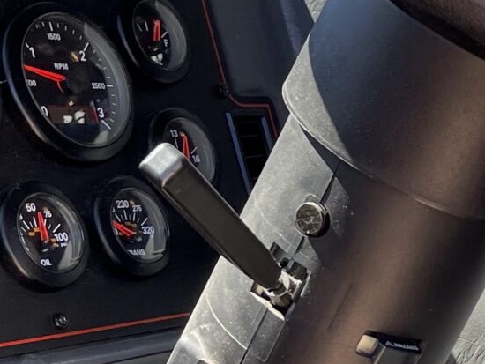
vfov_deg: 12.2
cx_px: 775
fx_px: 1696
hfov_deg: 14.9
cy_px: 291
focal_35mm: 121
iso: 32
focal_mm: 5.1
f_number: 1.6
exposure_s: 1/419
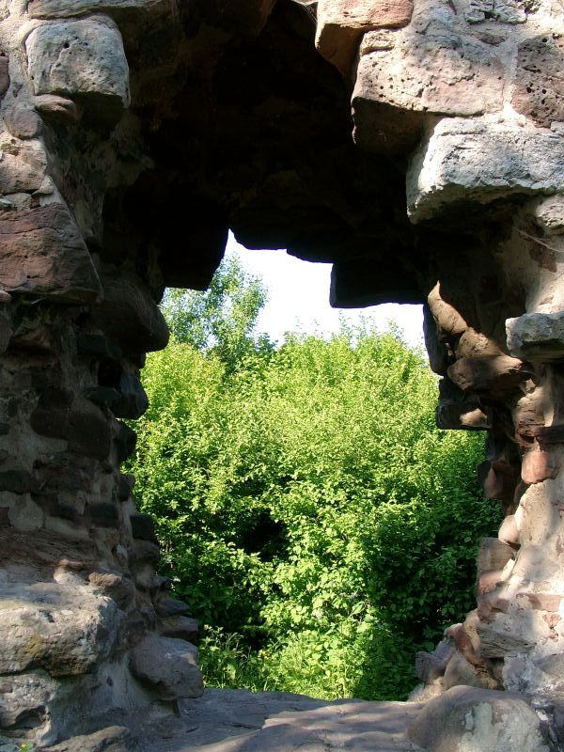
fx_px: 739
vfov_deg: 54.0
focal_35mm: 34
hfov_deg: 41.8
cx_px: 282
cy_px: 376
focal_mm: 7.13
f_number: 4
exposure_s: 1/171
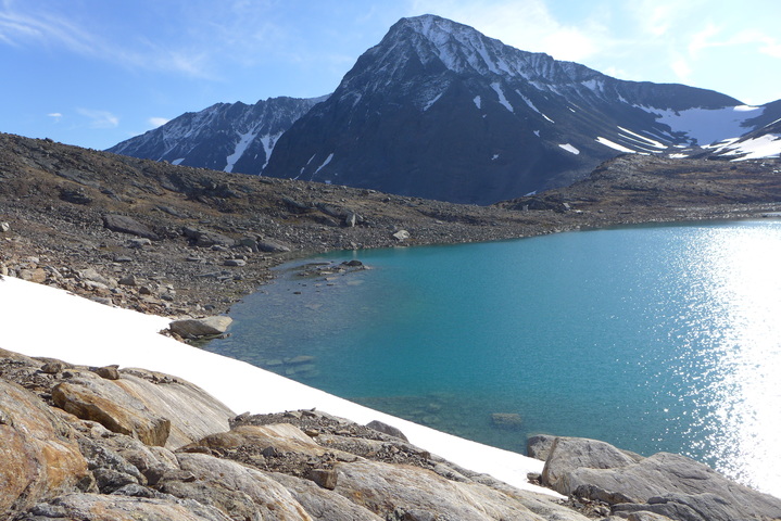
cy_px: 260
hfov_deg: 73.7
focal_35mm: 24
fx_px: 521
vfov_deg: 53.2
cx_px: 390
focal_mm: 4.7
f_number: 2.8
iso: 80
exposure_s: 1/1600
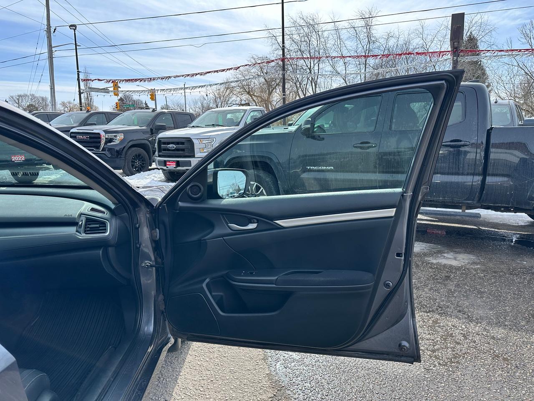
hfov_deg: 71.6
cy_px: 200
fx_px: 370
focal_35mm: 24
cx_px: 267
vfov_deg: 56.8
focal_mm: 6.86
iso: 80
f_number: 1.78
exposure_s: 1/2155
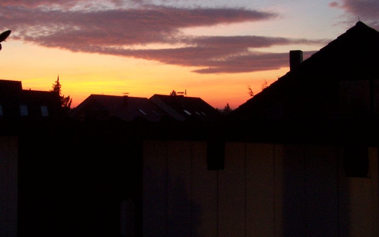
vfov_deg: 24.7
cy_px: 75
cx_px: 143
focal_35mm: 52
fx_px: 537
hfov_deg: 38.6
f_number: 6.3
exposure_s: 1/4
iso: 200
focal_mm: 6.3
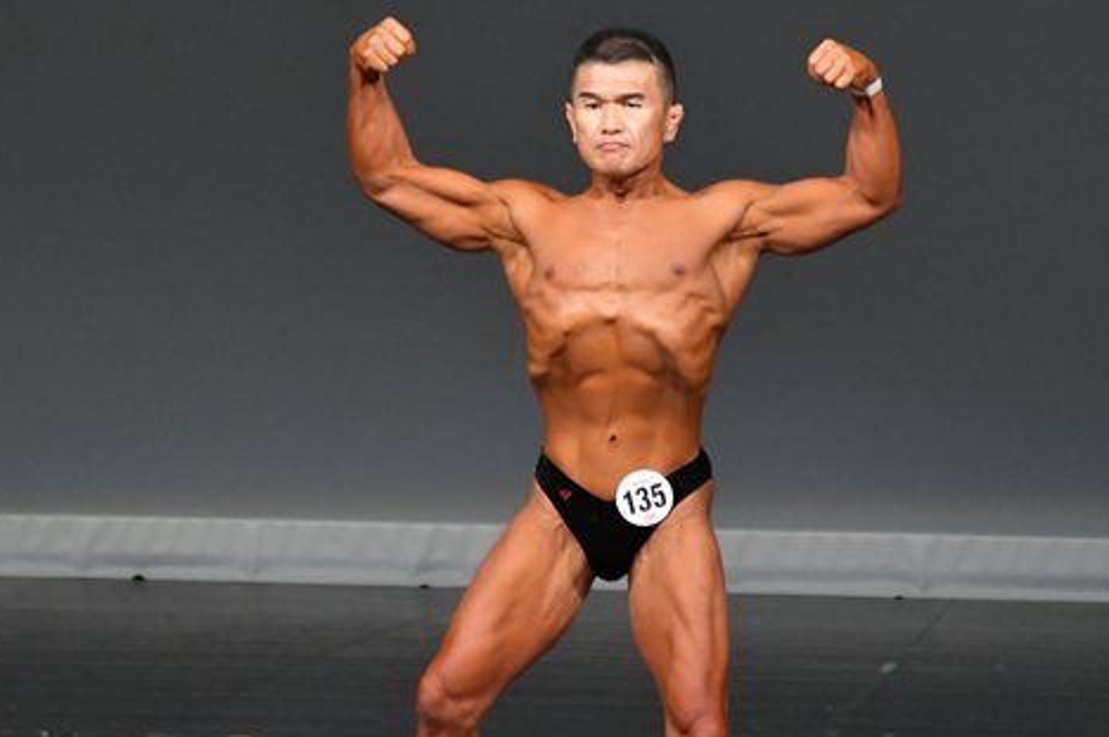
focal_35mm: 522
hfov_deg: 4.0
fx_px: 16063
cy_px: 441
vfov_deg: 2.6
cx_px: 504
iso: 4000
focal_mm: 210
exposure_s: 1/400
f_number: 5.6
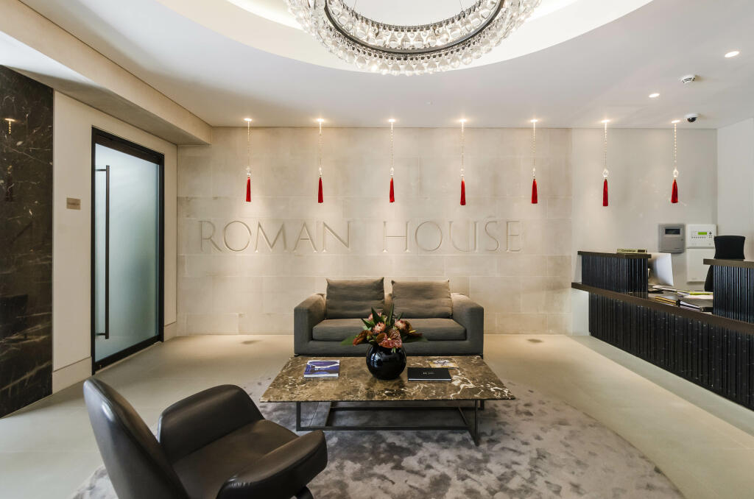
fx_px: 313
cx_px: 377
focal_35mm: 15
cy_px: 250
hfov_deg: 100.5
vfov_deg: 77.1
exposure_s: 1/13
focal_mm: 10
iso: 640
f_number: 8
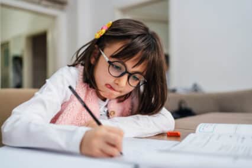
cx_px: 126
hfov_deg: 54.4
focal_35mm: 35
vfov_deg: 37.9
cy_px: 84
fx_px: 245
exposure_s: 1/125
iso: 160
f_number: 2
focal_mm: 35
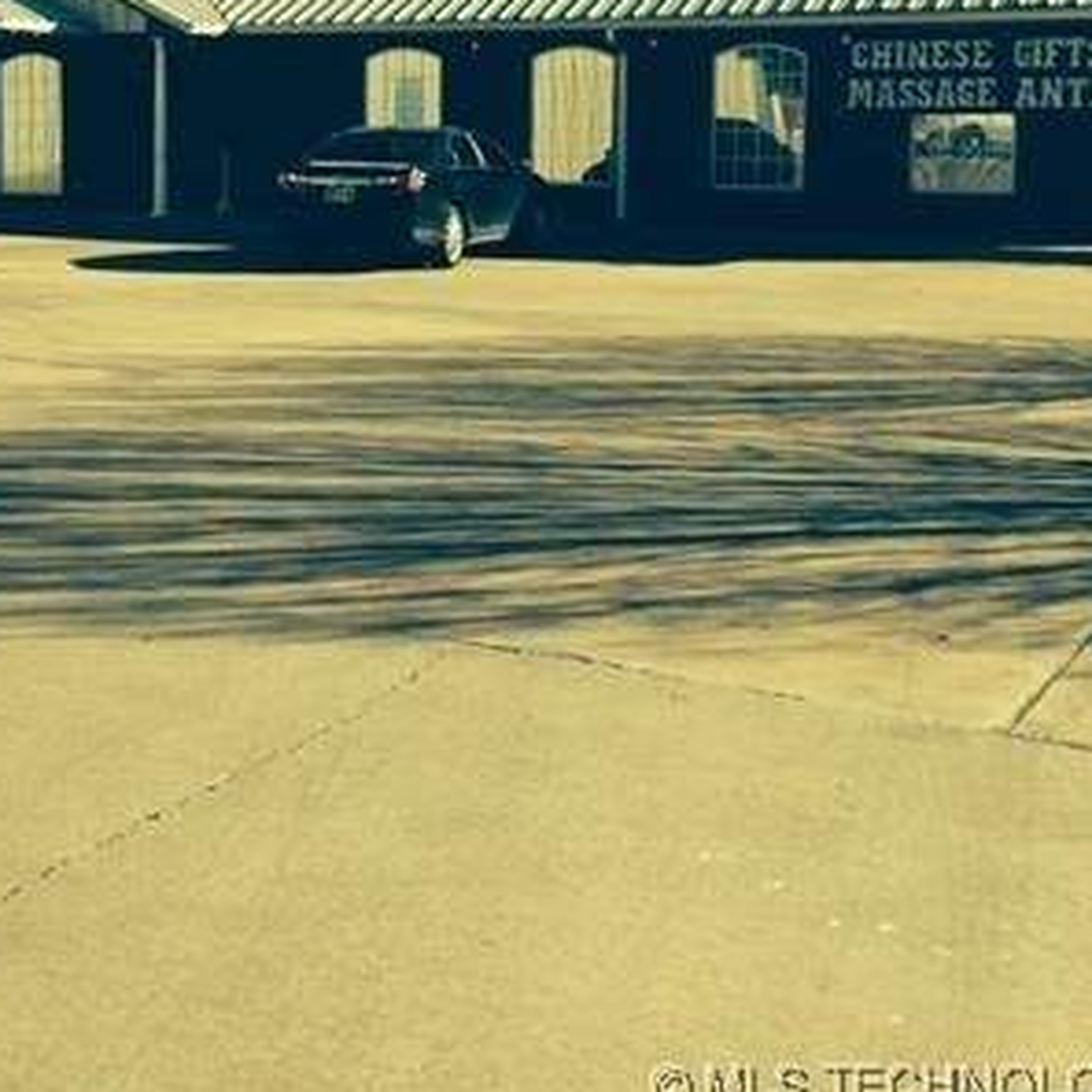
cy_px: 247
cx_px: 243
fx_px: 2248
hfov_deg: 26.9
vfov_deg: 26.9
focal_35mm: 63
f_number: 2.4
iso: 50
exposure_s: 1/1323
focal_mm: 4.12
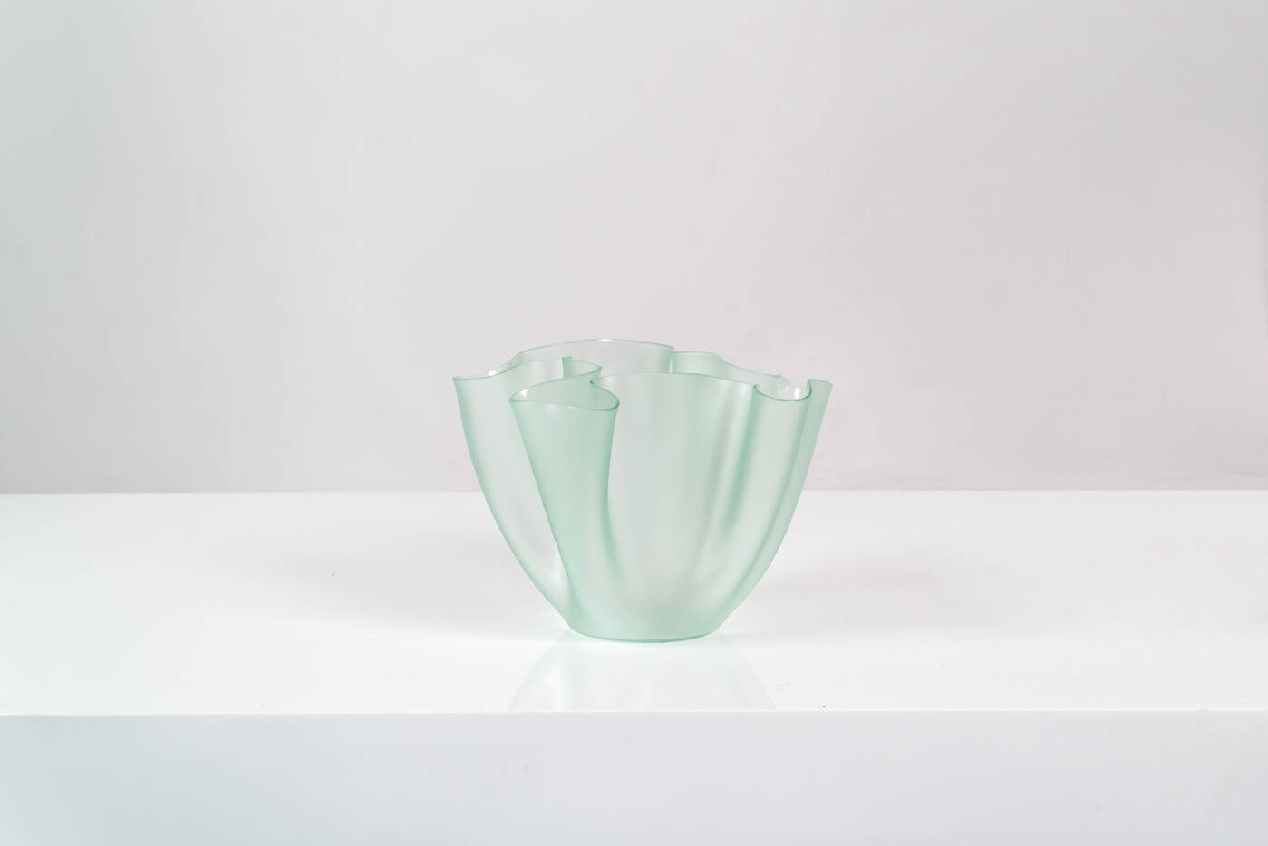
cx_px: 634
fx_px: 1762
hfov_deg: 39.6
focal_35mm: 50
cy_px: 423
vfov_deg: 27.0
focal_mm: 50
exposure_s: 1/200
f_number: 11
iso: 100
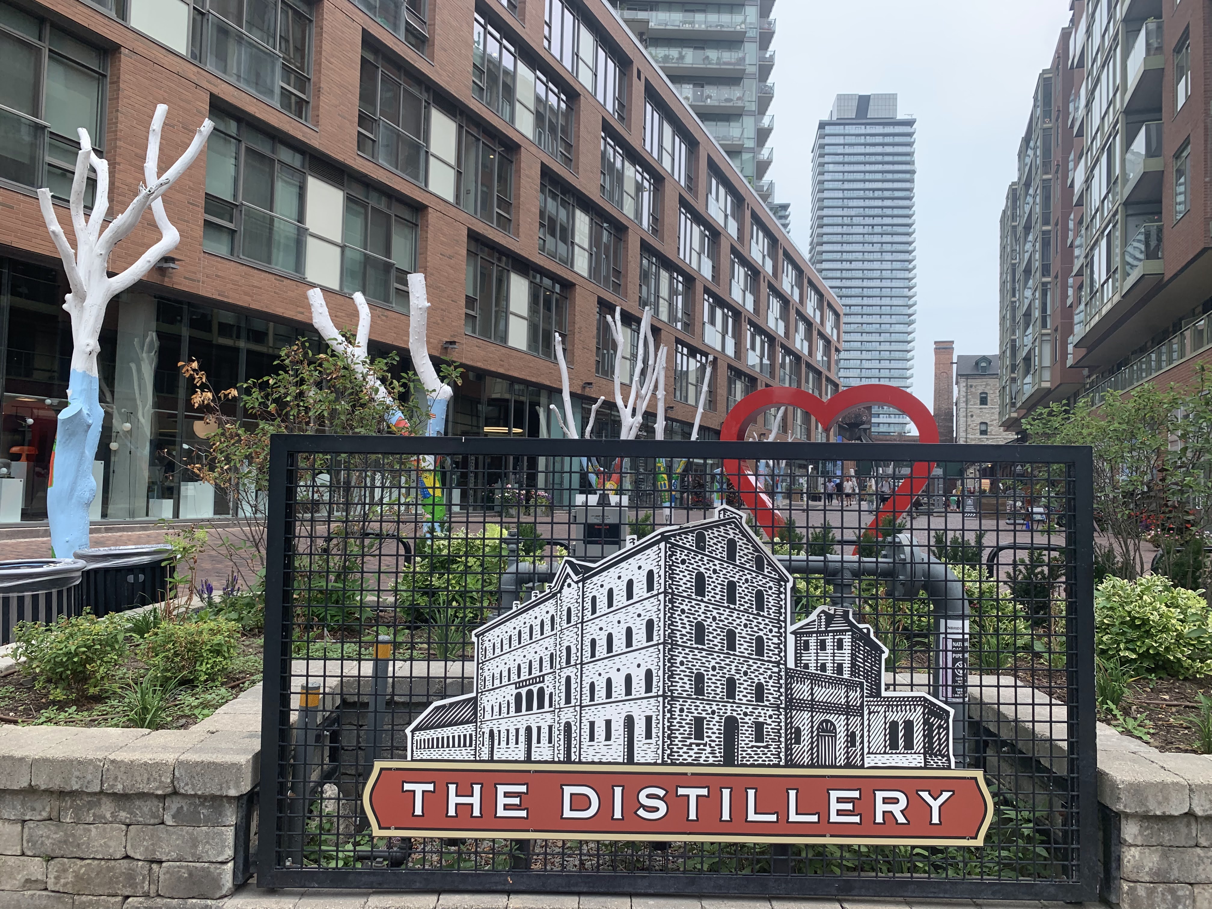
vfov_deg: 53.1
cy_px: 454
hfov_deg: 67.3
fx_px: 910
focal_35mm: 26
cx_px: 606
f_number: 1.8
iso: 25
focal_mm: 4.25
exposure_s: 1/1076
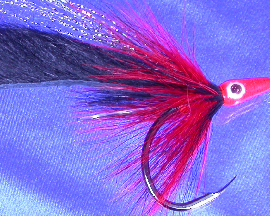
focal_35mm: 122
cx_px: -10
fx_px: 975
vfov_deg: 12.6
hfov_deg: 15.4
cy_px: 54
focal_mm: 9.8
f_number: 8
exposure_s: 1/5.6
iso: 100
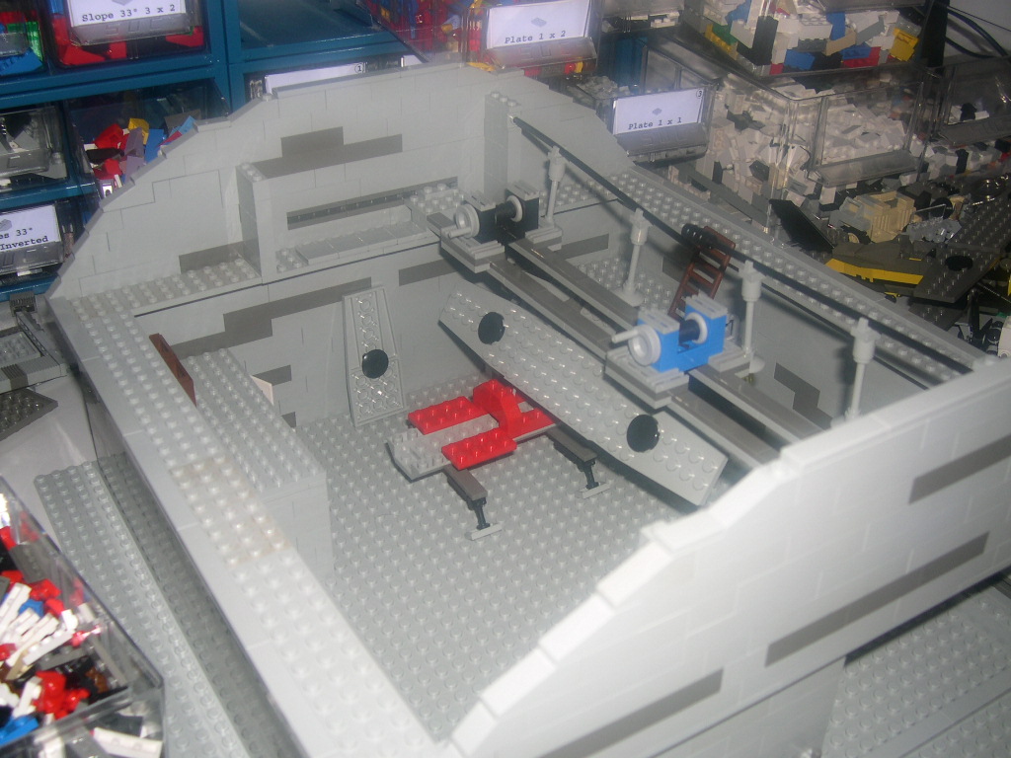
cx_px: 506
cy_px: 379
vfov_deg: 37.7
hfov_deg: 49.0
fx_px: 1110
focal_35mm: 38
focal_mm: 8
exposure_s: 1/60
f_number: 2.8
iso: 100
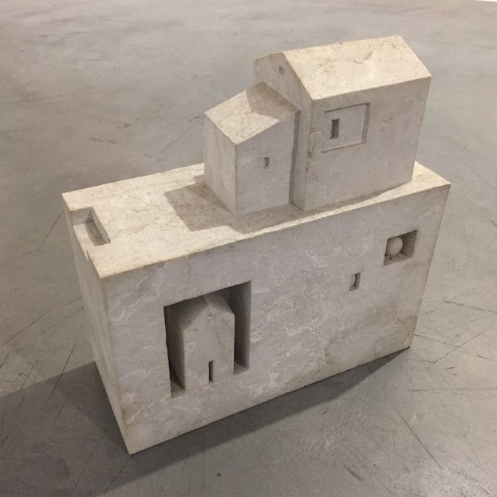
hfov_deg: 47.2
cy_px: 252
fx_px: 569
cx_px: 239
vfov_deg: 47.2
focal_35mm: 35
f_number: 2.2
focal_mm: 4.15
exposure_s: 1/30
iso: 200
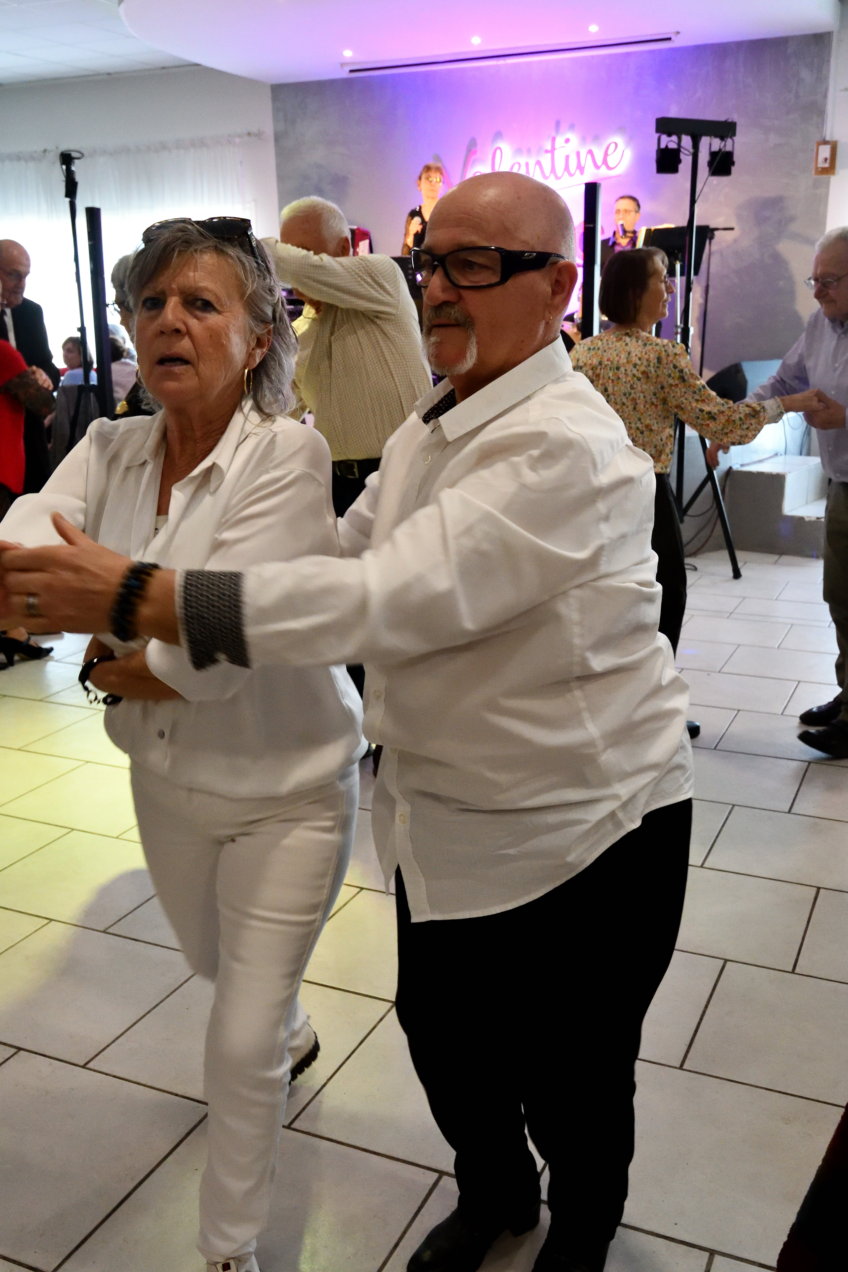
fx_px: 1272
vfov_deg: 53.1
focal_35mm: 36
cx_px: 424
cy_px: 636
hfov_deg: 36.9
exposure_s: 1/125
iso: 5000
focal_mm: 24
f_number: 5.6
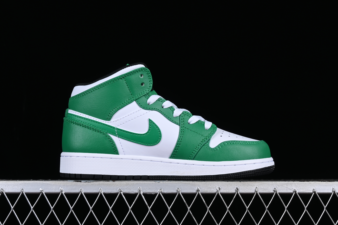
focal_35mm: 75
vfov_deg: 18.2
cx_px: 169
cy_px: 112
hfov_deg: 27.0
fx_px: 704
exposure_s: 1/80
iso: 160
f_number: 9
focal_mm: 50
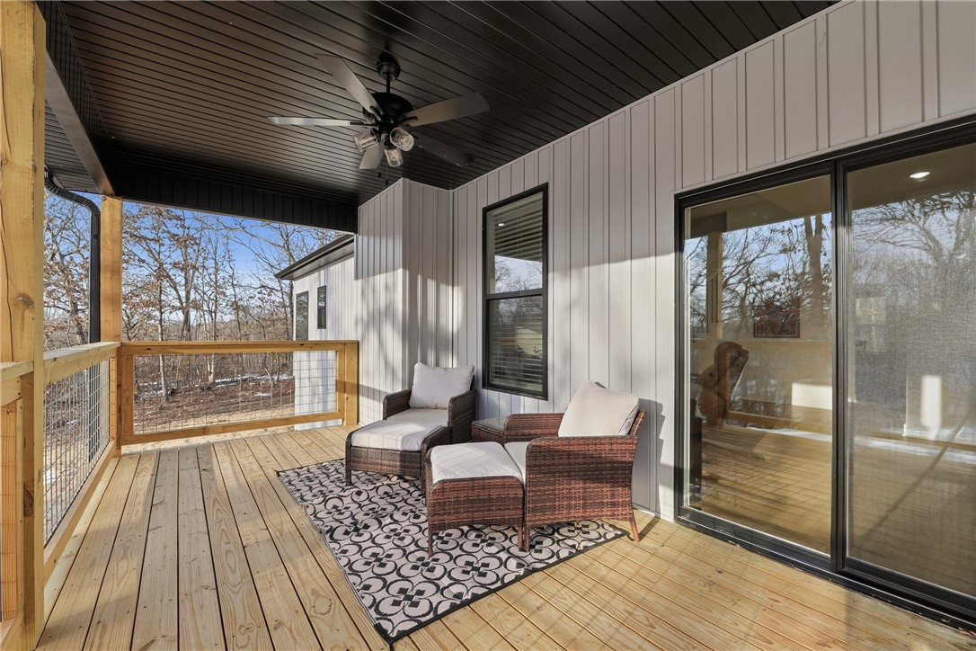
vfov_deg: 81.2
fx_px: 380
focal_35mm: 14
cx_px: 488
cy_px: 326
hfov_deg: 104.3
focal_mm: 14
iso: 400
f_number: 8
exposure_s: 1/500
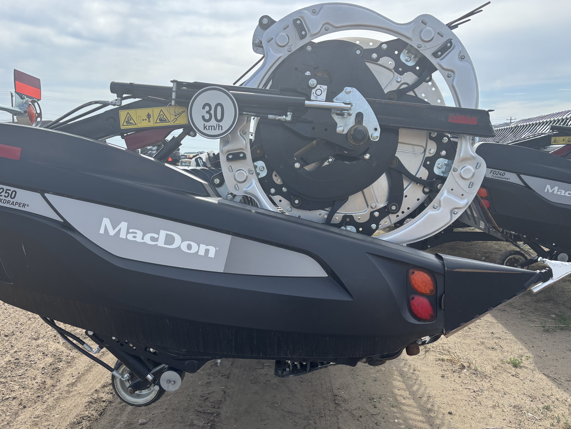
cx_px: 245
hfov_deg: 59.7
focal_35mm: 30
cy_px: 224
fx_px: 495
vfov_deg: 46.8
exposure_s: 1/1499
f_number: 1.6
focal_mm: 5.96
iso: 50
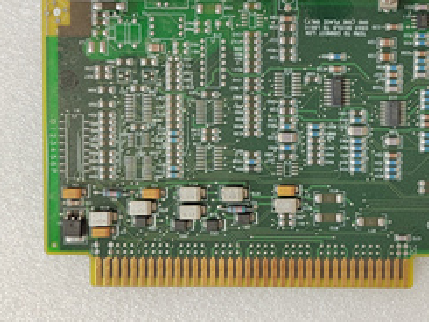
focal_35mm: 47
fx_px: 583
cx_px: 341
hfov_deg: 38.9
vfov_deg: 30.6
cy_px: 104
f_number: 1.9
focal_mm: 5.52
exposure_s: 1/50
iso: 1300
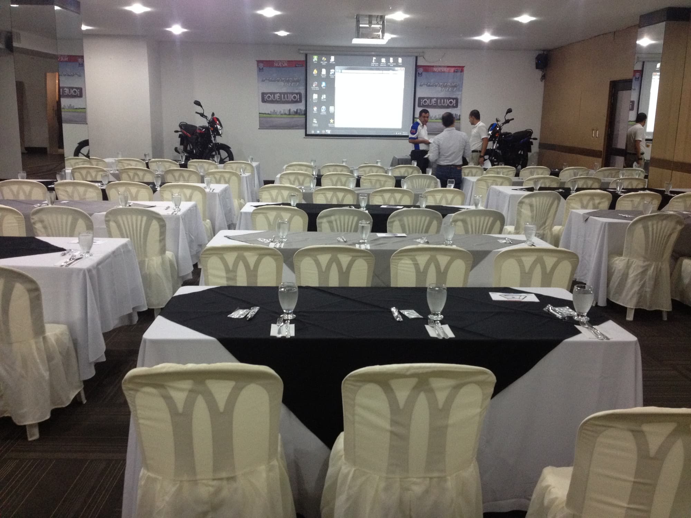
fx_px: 699
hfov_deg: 52.6
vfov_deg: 40.7
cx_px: 346
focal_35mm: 35
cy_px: 259
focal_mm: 4.28
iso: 200
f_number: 2.4
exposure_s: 1/20
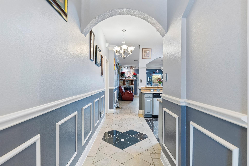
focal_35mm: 20
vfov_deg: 62.0
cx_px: 124
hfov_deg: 84.0
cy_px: 83
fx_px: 138
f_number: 5
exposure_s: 1/2
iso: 160
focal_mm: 20
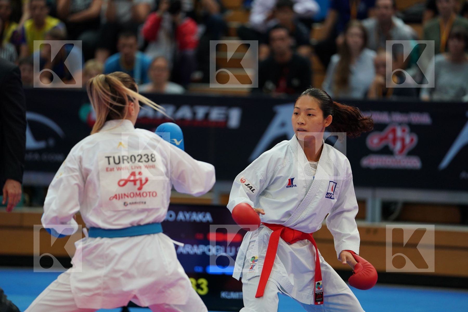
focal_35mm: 200
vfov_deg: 6.9
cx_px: 234
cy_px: 156
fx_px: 2600
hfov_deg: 10.3
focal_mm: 200
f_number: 2.8
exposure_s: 1/1000
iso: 1600
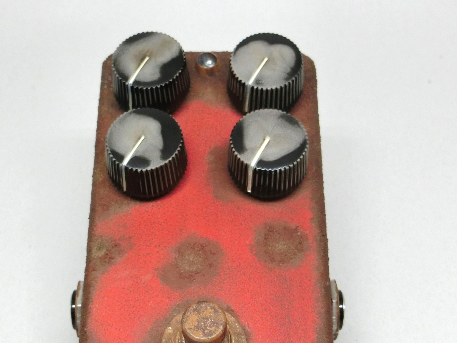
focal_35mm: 67
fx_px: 885
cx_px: 223
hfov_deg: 29.0
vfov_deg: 21.8
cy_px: 251
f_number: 4.4
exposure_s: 1/125
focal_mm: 8
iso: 200
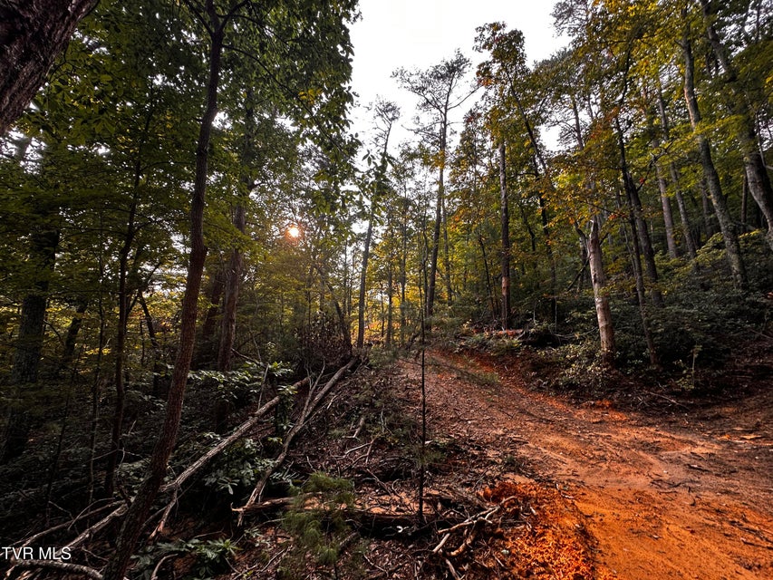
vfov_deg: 85.7
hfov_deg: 102.1
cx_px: 386
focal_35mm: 14
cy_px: 290
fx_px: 313
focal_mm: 2.22
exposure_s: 1/99
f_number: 2.2
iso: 50
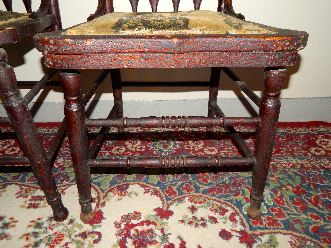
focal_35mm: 25
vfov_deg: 54.9
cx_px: 166
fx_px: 239
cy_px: 124
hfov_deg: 69.4
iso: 200
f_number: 3.1
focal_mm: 4.5
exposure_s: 1/30
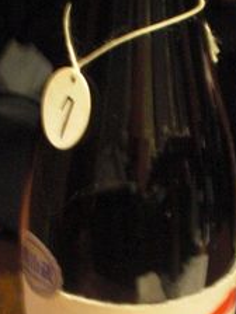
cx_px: 111
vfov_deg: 24.9
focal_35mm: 76
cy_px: 285
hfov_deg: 19.4
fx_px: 691
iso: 800
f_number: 3.1
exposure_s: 1/8
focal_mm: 6.3
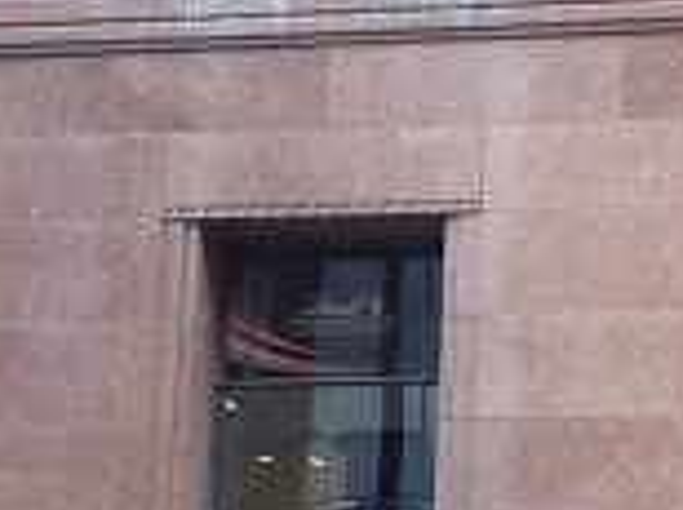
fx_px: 2246
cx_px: 643
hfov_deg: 17.0
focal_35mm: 114
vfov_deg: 12.9
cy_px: 437
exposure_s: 1/120
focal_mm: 4.28
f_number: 2.4
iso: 64
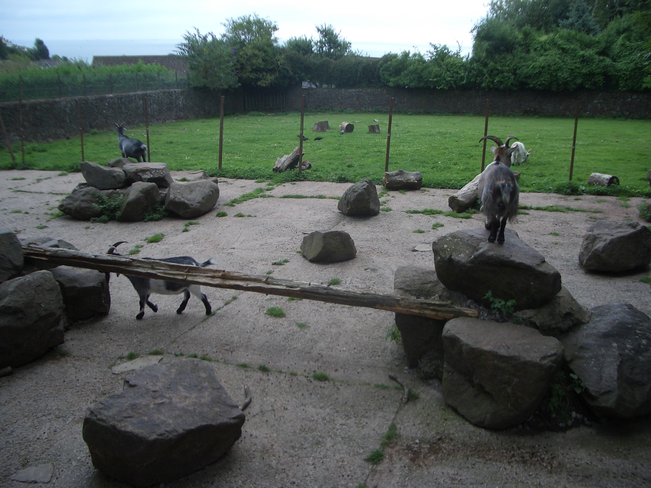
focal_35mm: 35
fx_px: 658
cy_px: 244
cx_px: 326
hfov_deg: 52.6
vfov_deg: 40.7
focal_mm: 5.8
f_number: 2.6
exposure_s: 1/500
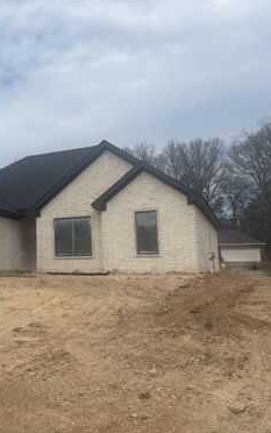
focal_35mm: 37
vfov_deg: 52.7
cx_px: 19
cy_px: 216
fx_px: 437
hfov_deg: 32.5
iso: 50
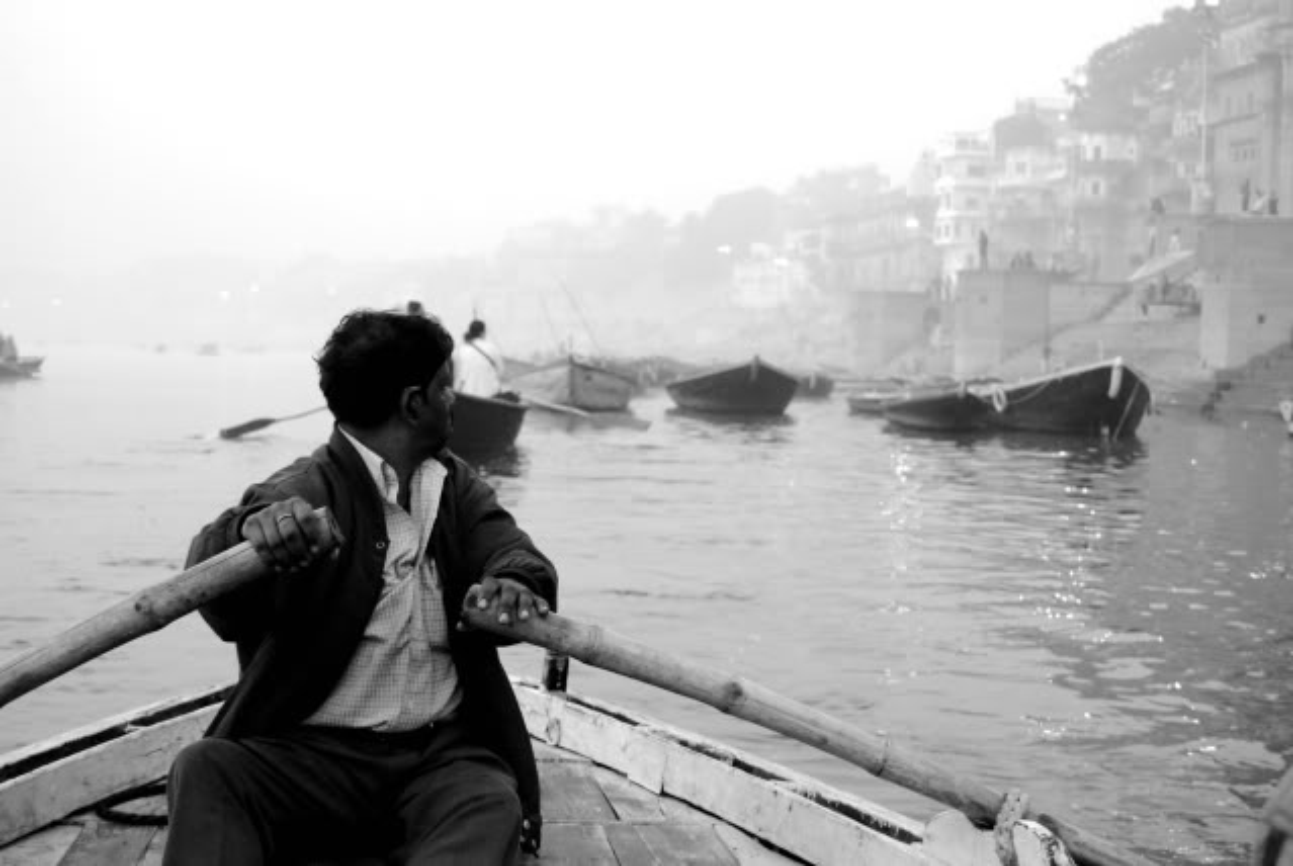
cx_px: 646
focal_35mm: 57
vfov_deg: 23.9
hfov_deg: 35.0
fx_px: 2050
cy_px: 433
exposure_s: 1/125
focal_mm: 38
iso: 800
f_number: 5.6
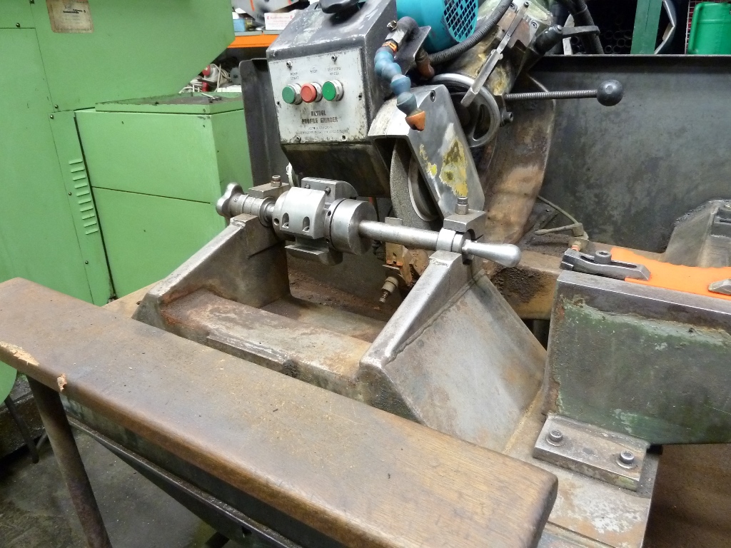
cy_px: 274
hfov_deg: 69.4
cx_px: 366
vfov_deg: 54.9
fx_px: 528
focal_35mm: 25
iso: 400
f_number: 3.3
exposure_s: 1/13
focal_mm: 4.1
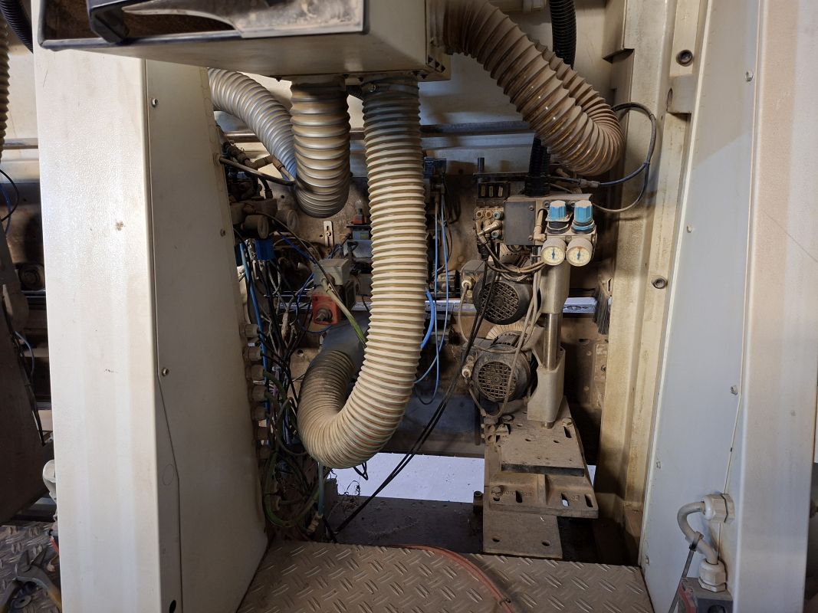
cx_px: 409
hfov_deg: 73.9
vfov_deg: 58.9
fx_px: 543
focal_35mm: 23
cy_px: 306
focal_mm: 5.54
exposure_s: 1/30
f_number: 1.8
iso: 320
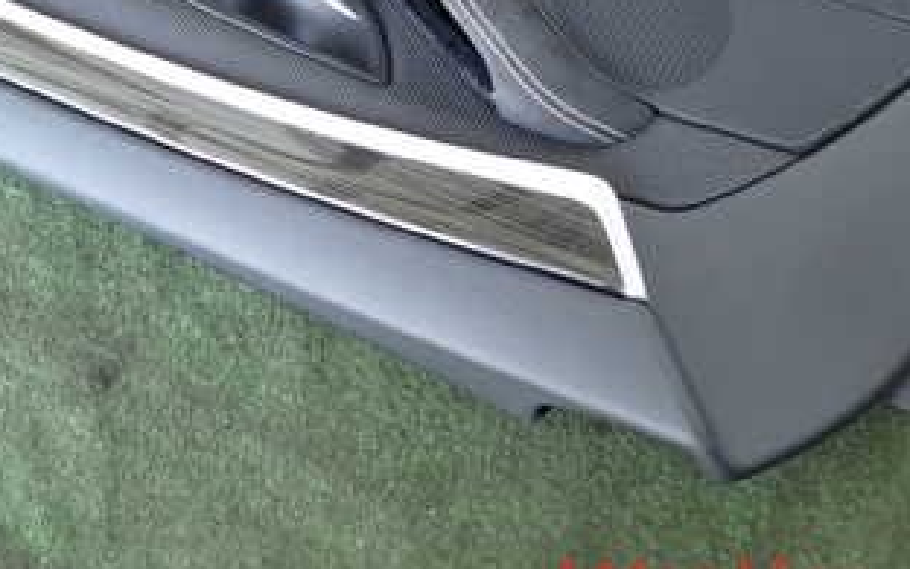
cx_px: 344
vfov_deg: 24.0
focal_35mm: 51
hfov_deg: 39.3
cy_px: -32
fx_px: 1265
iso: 250
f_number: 2
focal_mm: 4.5
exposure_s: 1/30
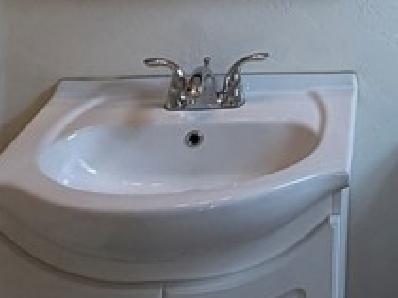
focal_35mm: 68
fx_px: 781
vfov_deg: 17.0
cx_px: 490
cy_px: -270
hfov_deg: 25.4
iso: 125
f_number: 2.2
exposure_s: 1/120
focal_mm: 2.22
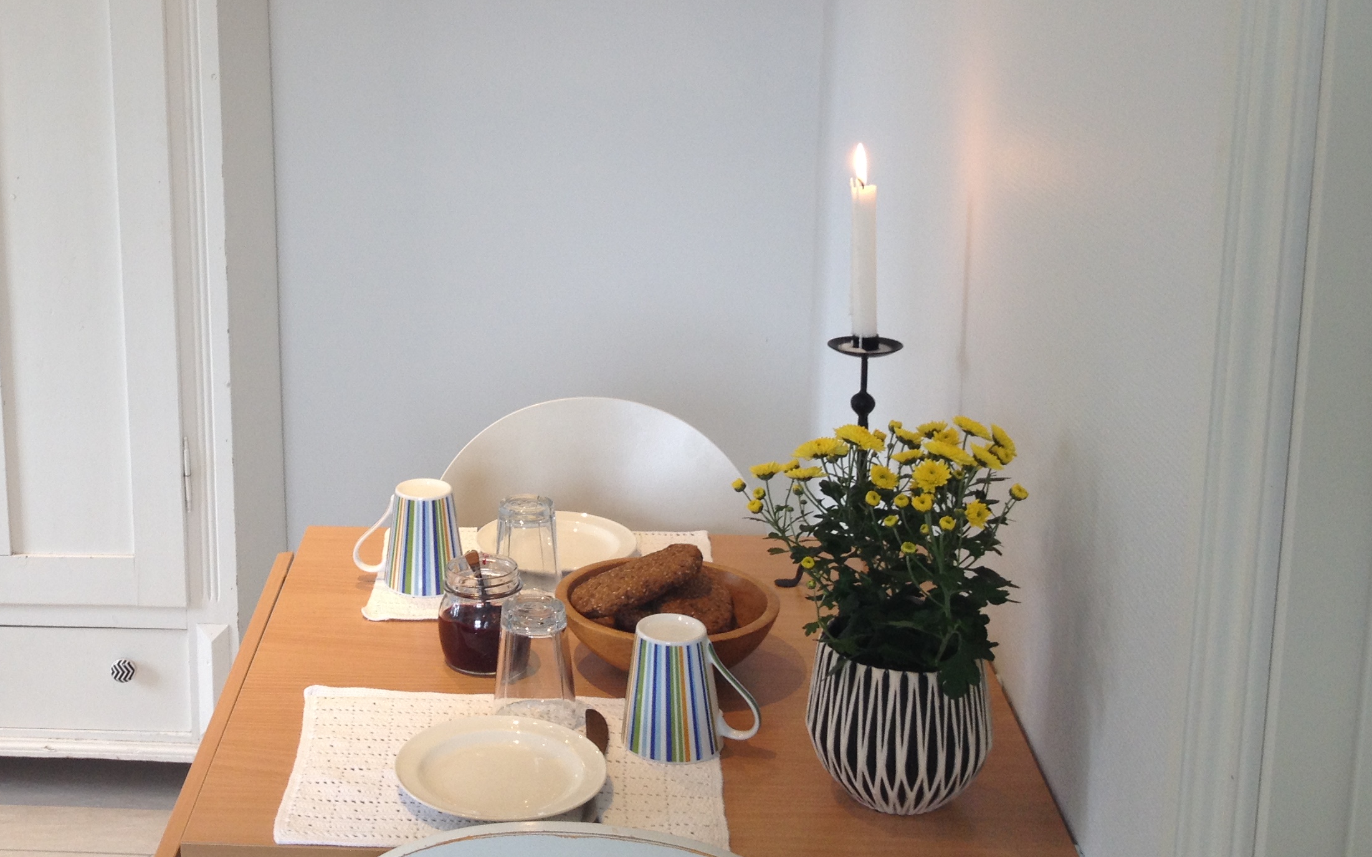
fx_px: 2056
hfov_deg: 36.2
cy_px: 208
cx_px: 376
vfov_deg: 23.3
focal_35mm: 55
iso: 50
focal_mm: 4.28
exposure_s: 1/30
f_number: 2.4
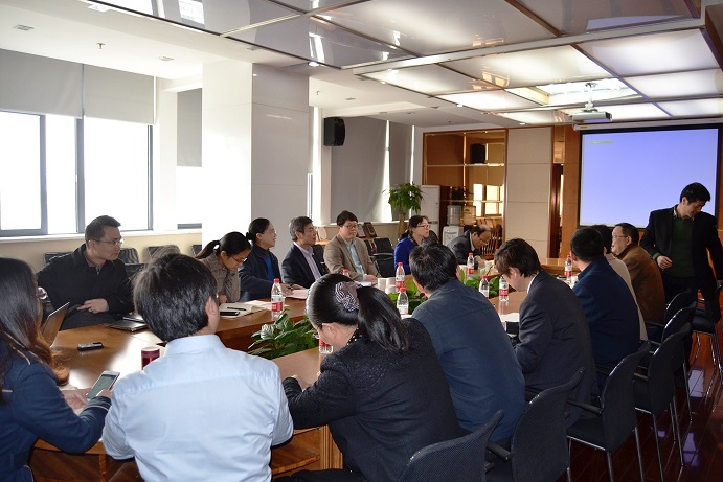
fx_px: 542
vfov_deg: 47.9
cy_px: 241
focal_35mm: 27
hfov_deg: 67.4
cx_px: 362
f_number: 3.5
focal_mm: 18
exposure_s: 1/60
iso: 400
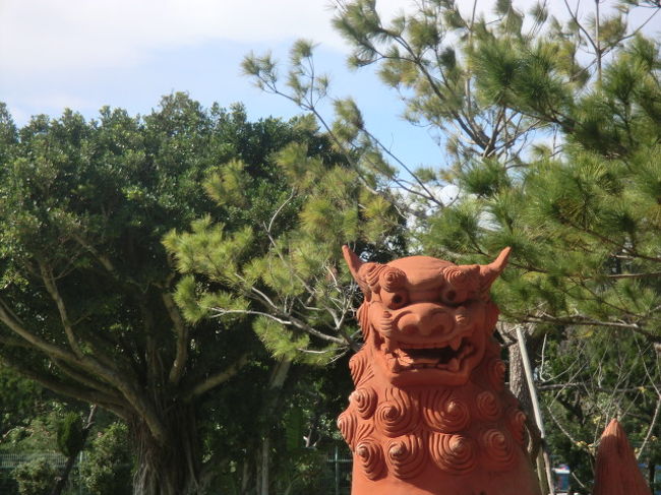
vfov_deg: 13.7
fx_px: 2062
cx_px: 330
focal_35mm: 108
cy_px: 248
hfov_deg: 18.2
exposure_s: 1/200
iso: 50
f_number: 5.9
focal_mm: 19.6
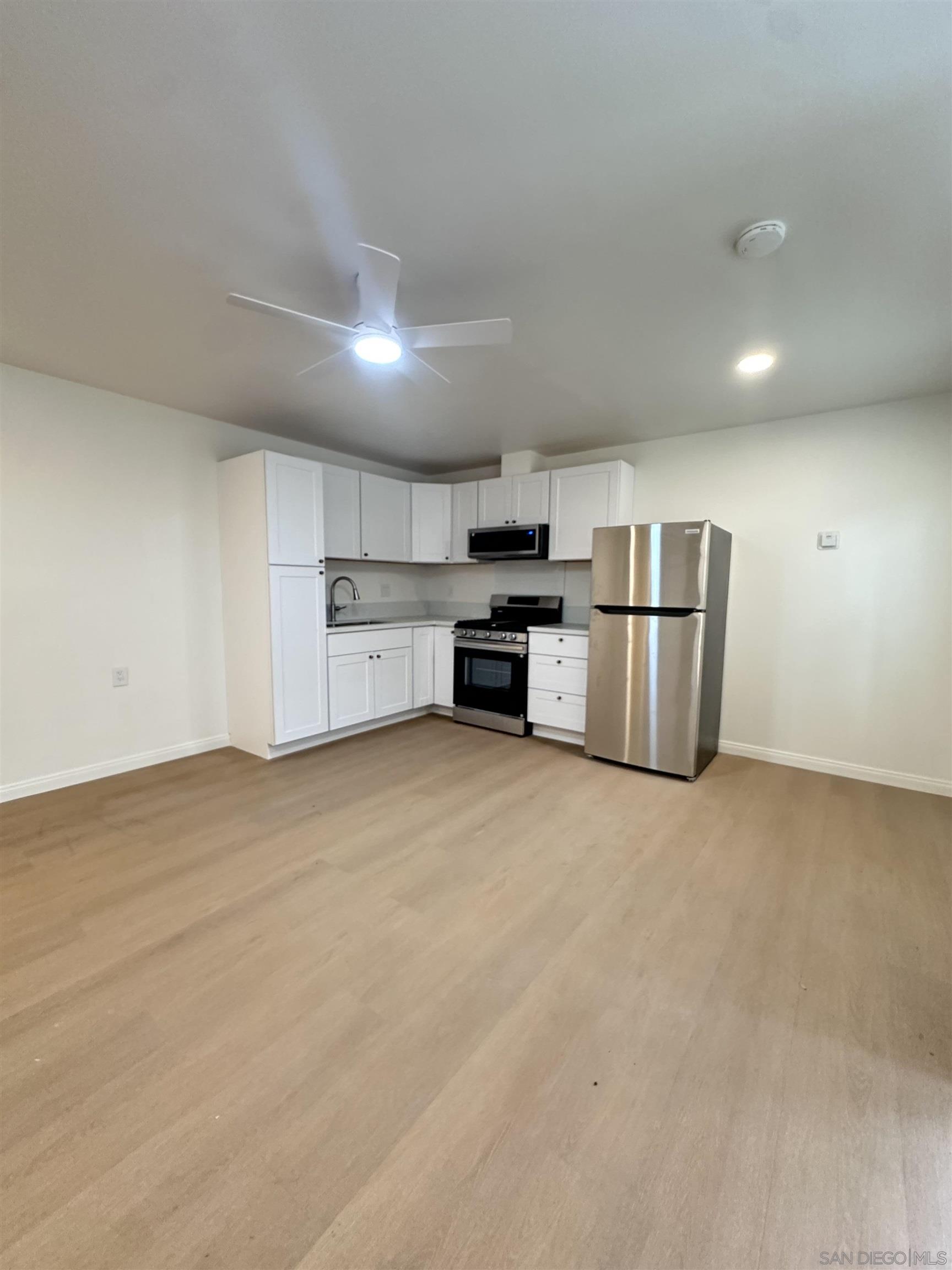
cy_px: 635
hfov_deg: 85.7
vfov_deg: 102.1
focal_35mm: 14
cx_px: 476
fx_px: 513
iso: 400
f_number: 2.2
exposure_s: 1/60
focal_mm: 2.22
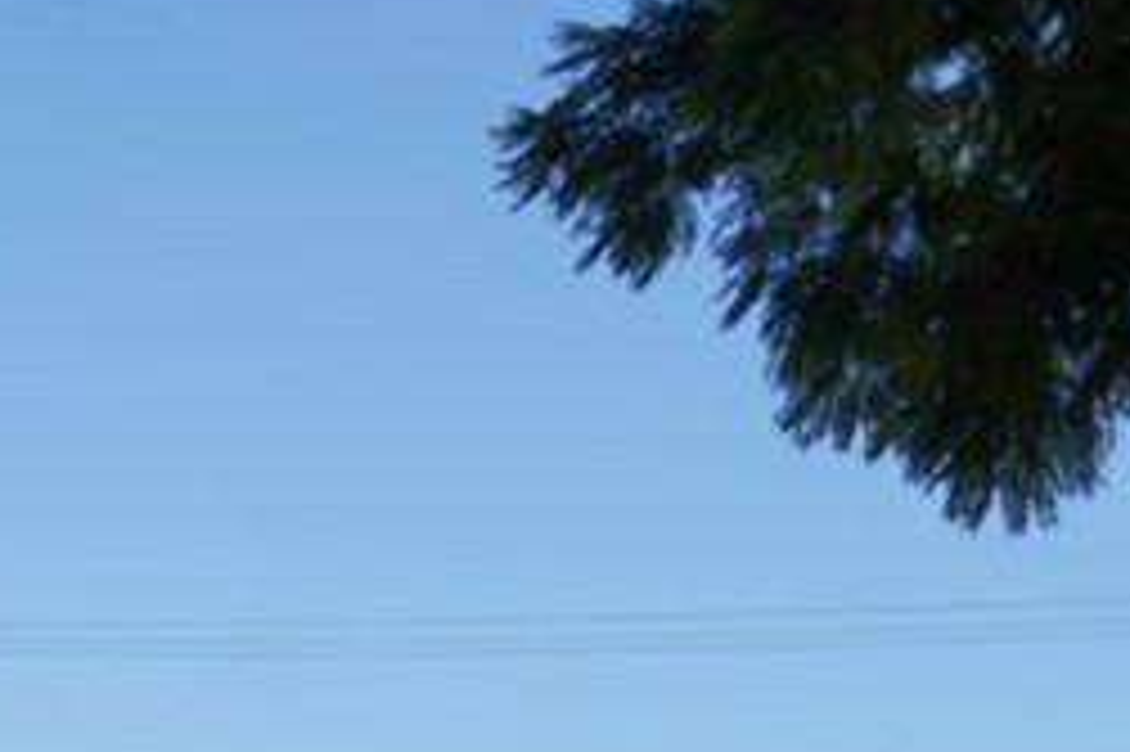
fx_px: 4800
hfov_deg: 12.5
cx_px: -779
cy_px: 1394
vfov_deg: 8.6
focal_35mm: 153
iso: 100
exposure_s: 1/250
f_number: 8
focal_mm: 25
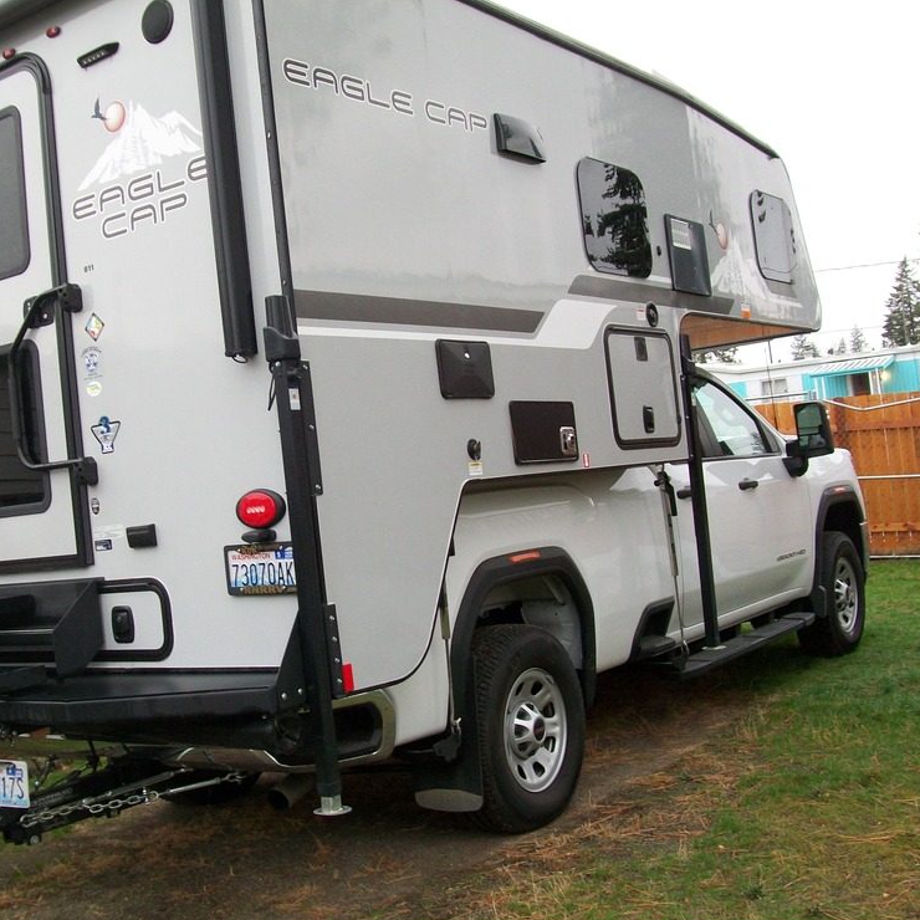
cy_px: 465
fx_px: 1293
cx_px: 358
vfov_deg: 39.2
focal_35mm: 43
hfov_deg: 39.0
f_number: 2.7
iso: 64
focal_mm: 6
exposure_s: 1/60
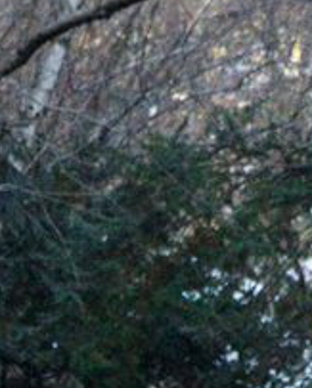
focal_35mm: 530
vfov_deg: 3.5
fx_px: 6104
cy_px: 1287
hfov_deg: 2.9
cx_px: 121
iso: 400
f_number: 4
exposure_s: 30
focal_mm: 56
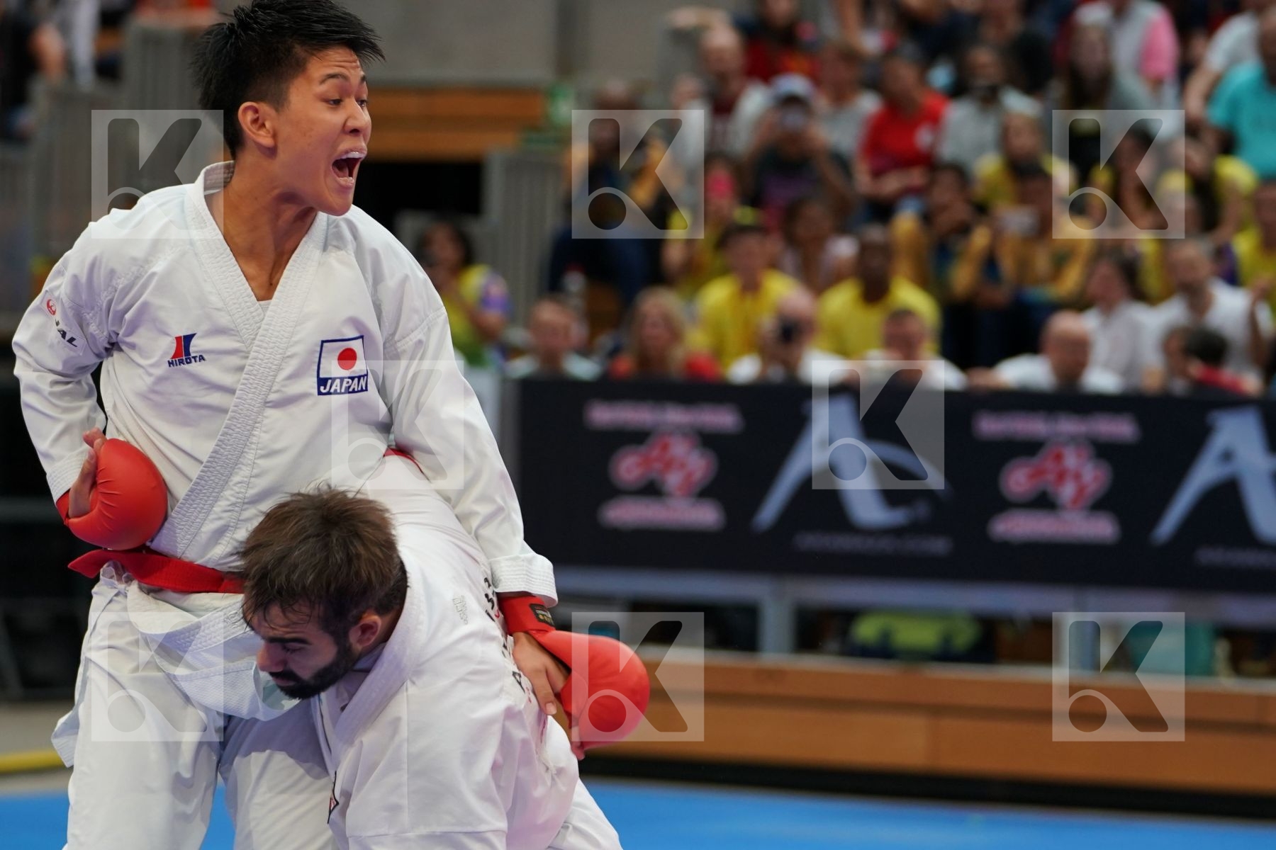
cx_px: 638
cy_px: 425
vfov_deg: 8.3
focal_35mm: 165
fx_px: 5848
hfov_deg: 12.5
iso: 1250
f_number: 2.8
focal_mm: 110
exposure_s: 1/800
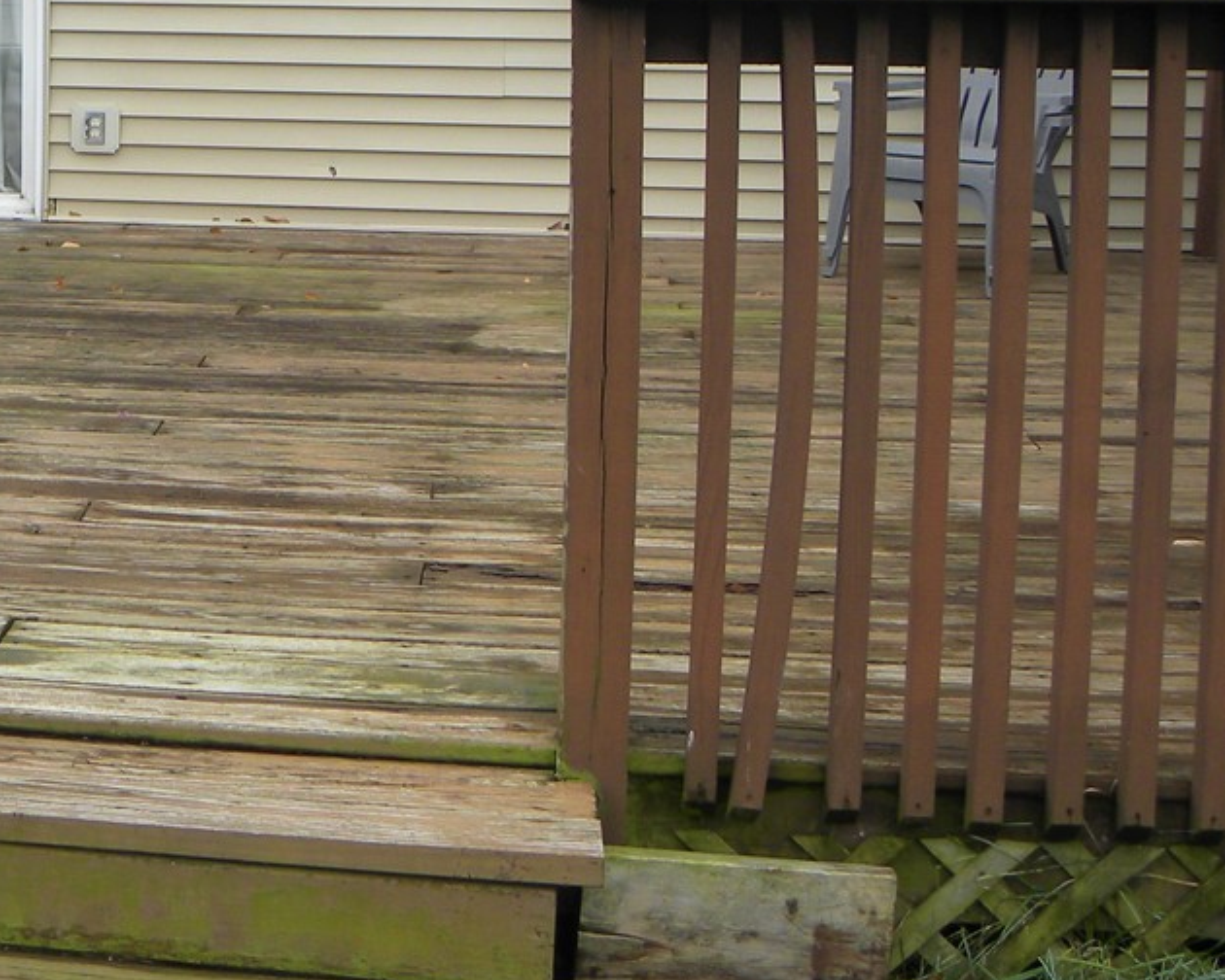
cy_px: 27
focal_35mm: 58
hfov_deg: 30.2
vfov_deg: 25.1
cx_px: -6
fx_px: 2103
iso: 64
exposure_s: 1/84.7
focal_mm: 4.6
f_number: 3.2
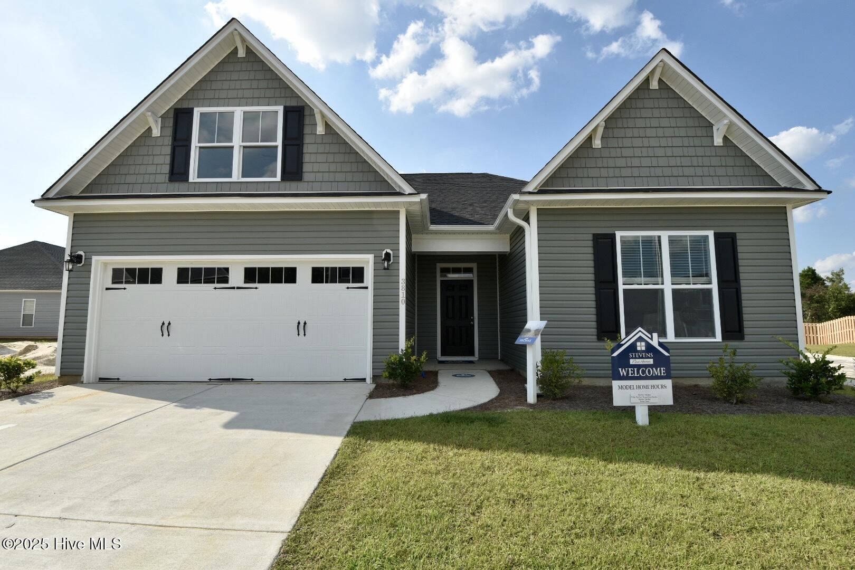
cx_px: 428
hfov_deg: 100.4
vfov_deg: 77.3
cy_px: 285
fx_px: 356
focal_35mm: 15
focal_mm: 10
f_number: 8
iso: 200
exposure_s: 1/400
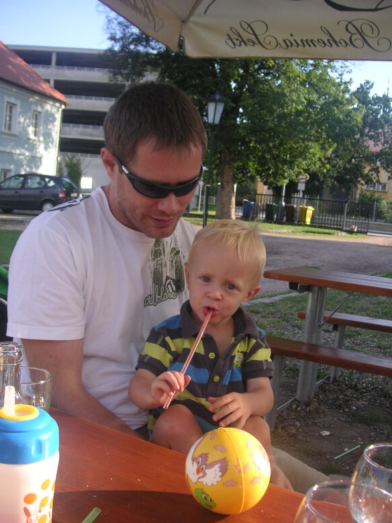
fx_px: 574
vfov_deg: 49.0
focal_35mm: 38
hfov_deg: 37.7
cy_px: 265
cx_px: 191
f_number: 2.8
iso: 50
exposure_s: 1/350
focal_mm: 6.1
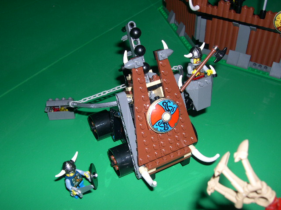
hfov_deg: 49.0
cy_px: 105
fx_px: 308
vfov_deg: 37.7
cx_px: 140
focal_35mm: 38
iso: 100
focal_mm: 8
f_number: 7.6
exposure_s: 1/60
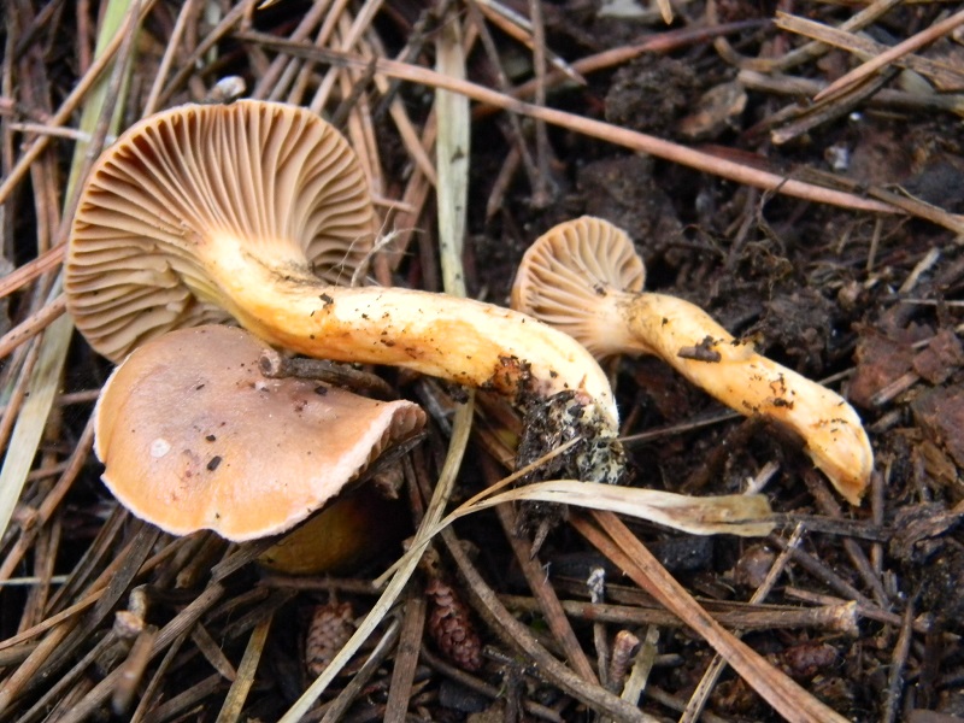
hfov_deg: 23.6
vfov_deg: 17.8
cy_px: 362
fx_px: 2311
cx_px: 482
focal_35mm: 83
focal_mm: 15.1
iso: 400
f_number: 4.5
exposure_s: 1/13
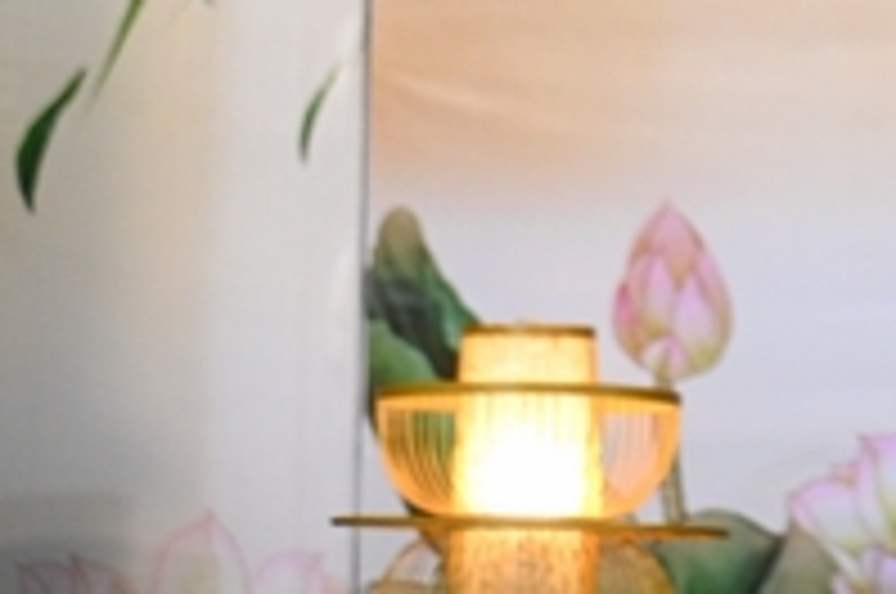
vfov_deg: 3.5
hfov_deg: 5.2
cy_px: -297
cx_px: 1225
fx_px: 9741
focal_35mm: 392
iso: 4000
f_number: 4
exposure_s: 1/250
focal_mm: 120
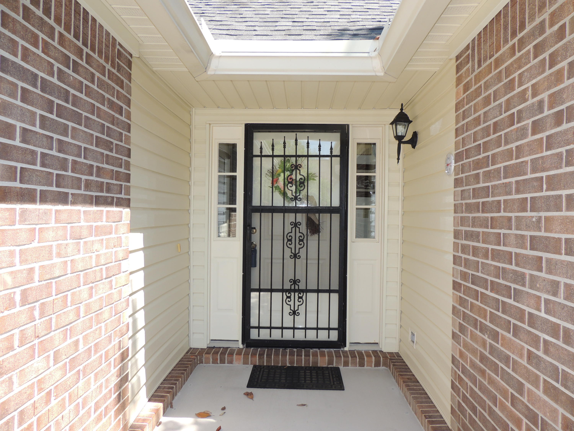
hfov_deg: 71.6
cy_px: 216
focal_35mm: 24
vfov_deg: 56.8
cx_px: 287
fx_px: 398
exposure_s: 1/250
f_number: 3
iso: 100
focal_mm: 4.3
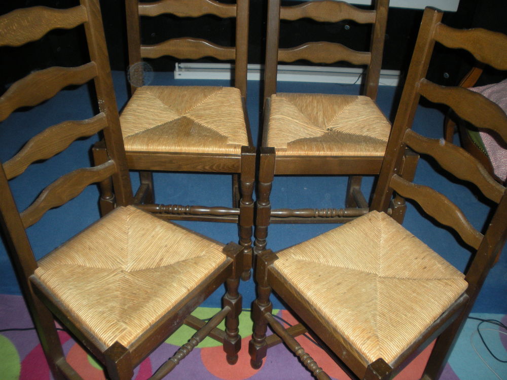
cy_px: 190
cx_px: 254
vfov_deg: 39.7
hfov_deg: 51.4
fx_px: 527
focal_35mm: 36
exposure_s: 1/60
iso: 189
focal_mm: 6.3
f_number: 3.5
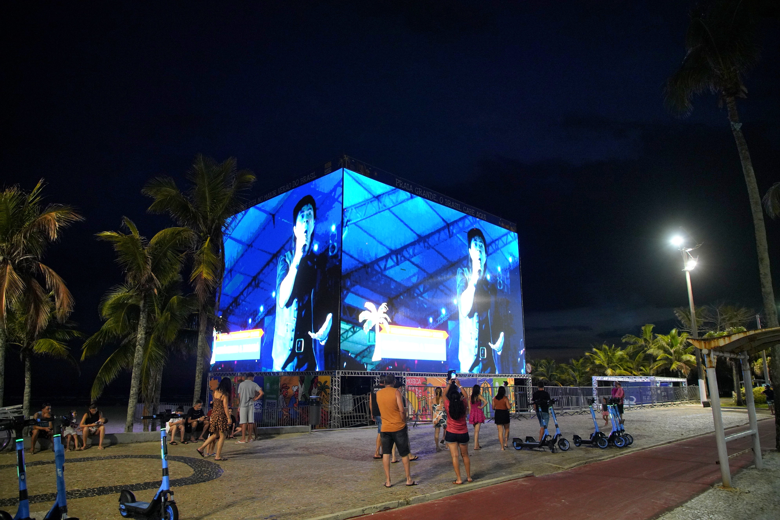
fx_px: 520
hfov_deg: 73.7
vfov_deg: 53.1
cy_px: 260
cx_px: 390
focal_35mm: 24
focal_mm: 24
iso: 5000
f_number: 4
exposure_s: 1/161
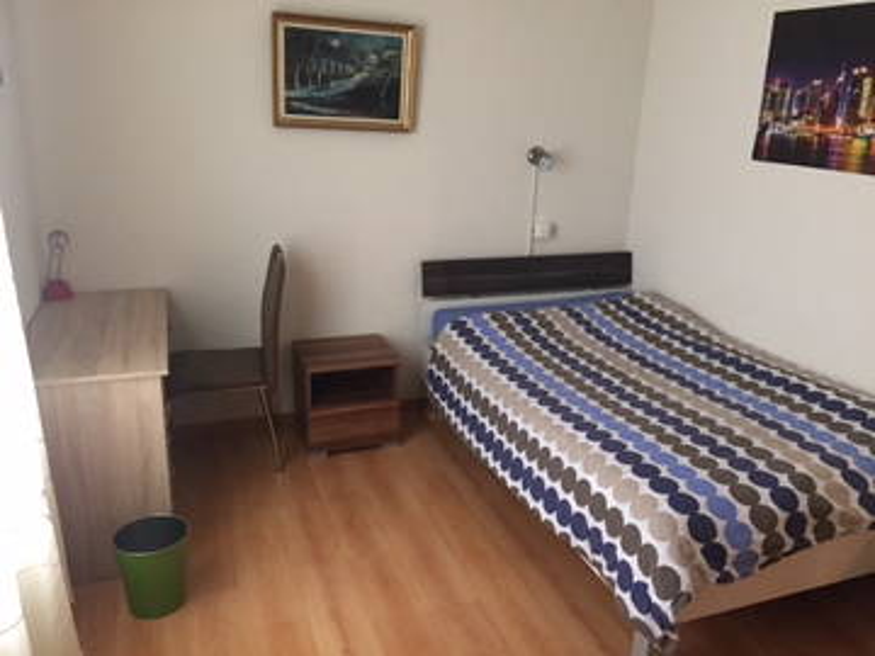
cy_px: 328
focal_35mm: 29
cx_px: 438
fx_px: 733
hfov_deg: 61.7
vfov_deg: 48.2
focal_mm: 4.15
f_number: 2.2
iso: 250
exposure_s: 1/20
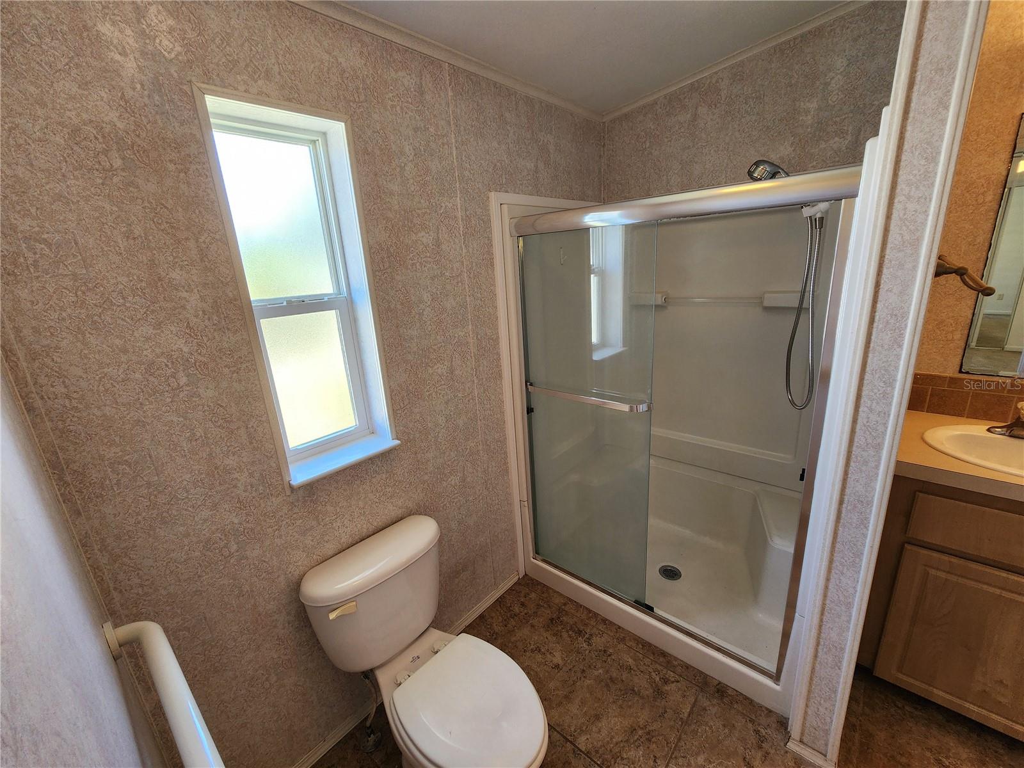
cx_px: 512
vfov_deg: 89.9
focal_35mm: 13
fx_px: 385
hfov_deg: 106.2
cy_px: 384
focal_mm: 2.2
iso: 160
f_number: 2.2
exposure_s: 1/60
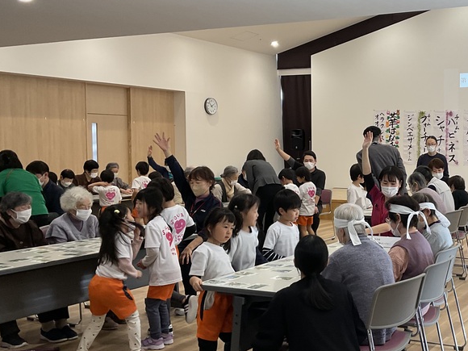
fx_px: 676
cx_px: 382
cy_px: 180
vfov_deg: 29.1
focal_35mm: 50
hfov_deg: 36.7
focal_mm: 3
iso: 40
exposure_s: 1/60
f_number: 1.8
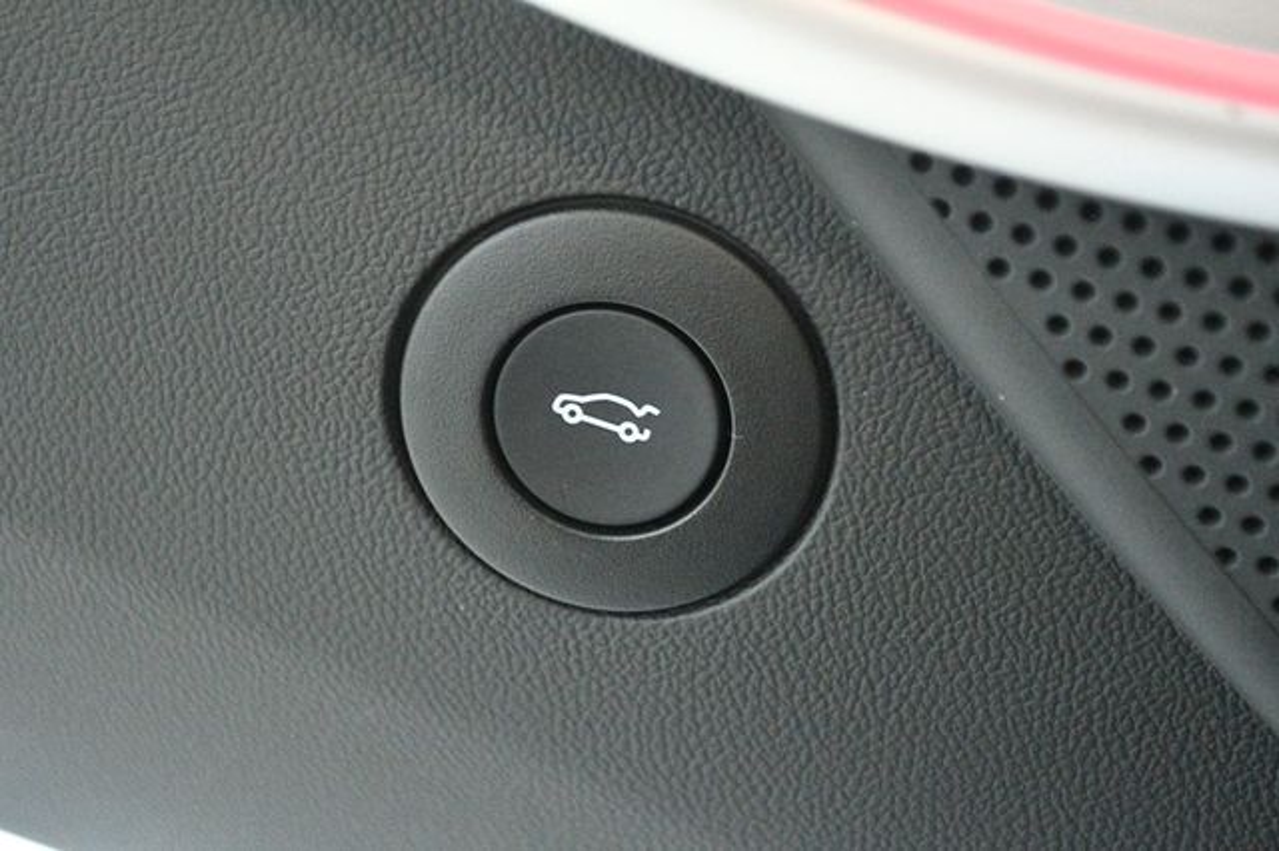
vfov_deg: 17.5
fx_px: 2770
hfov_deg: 26.0
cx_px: 640
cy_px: 426
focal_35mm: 78
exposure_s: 1/60
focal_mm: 52
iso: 11400
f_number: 5.6
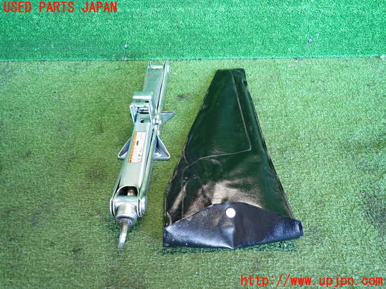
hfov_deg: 69.4
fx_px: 279
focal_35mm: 25
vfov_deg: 54.9
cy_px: 144
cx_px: 193
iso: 250
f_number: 2
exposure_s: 1/30
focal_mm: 4.5
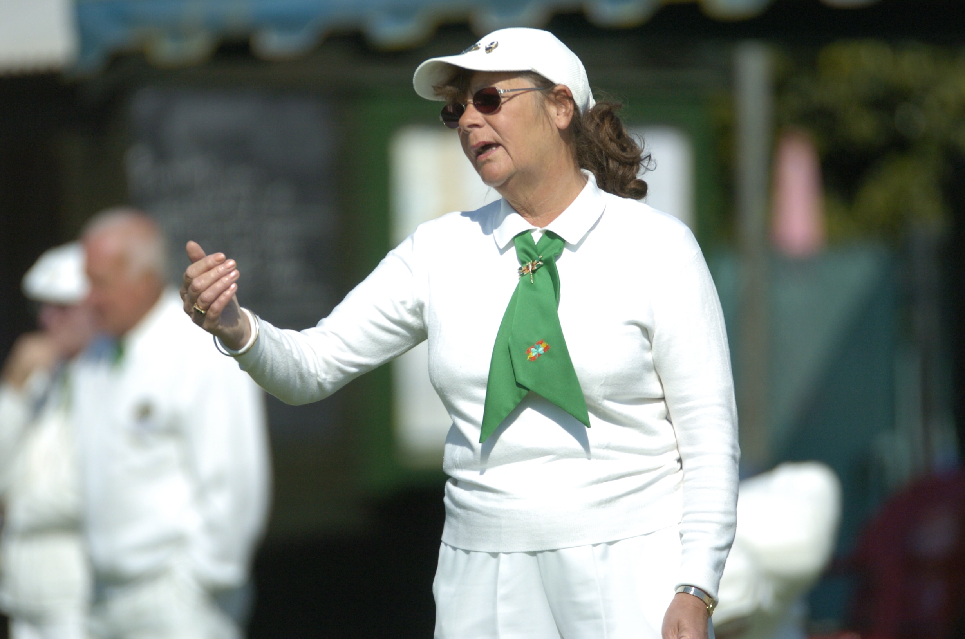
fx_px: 12038
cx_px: 482
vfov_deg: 3.0
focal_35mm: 450
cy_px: 320
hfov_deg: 4.6
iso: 400
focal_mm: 300
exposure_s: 1/8000
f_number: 2.8
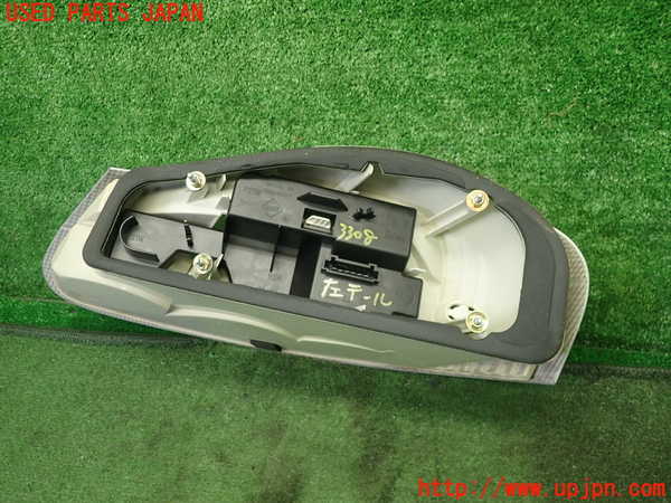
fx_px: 582
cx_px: 336
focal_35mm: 30
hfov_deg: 60.0
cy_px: 252
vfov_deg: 46.8
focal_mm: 5.5
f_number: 2.3
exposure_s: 1/50
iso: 200
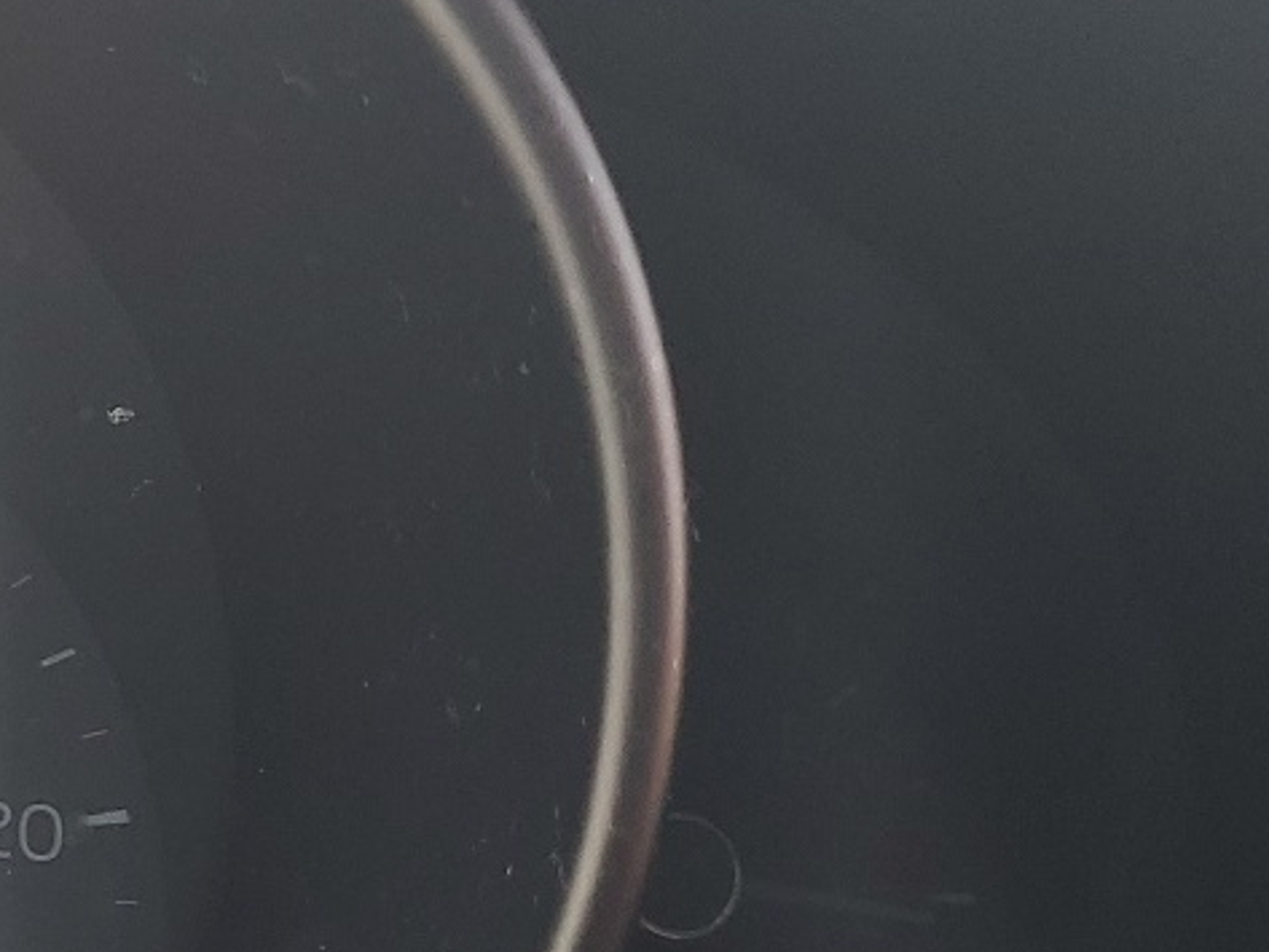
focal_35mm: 88
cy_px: 496
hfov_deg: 19.7
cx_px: -561
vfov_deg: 16.8
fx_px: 3227
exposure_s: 1/60.2
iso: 53
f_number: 1.5
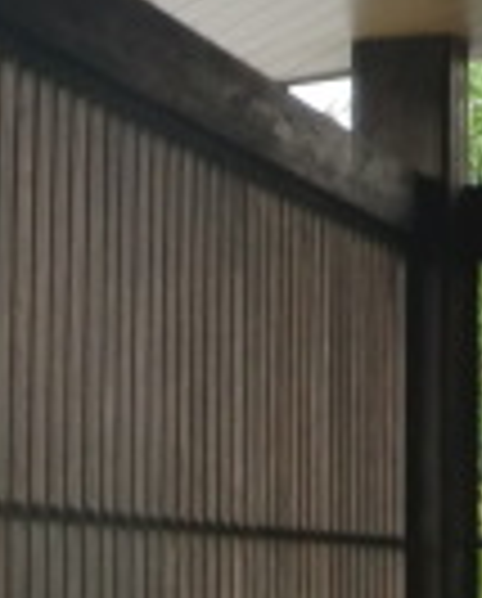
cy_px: 27
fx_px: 3163
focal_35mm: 178
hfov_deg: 8.6
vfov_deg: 10.7
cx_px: 671
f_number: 3.9
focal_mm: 6.66
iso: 80
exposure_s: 1/60
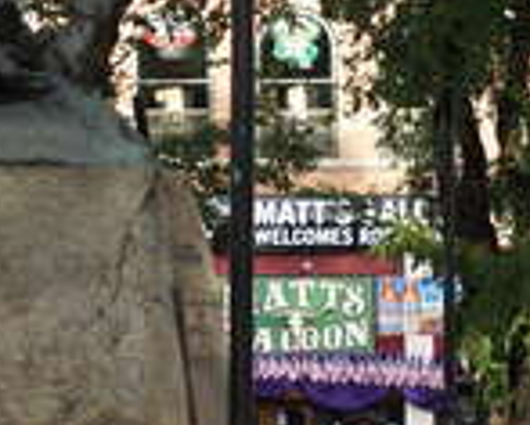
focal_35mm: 382
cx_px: -144
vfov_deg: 4.1
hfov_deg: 5.0
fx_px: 6000
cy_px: -34
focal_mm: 50
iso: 100
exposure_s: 1/100
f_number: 4.5
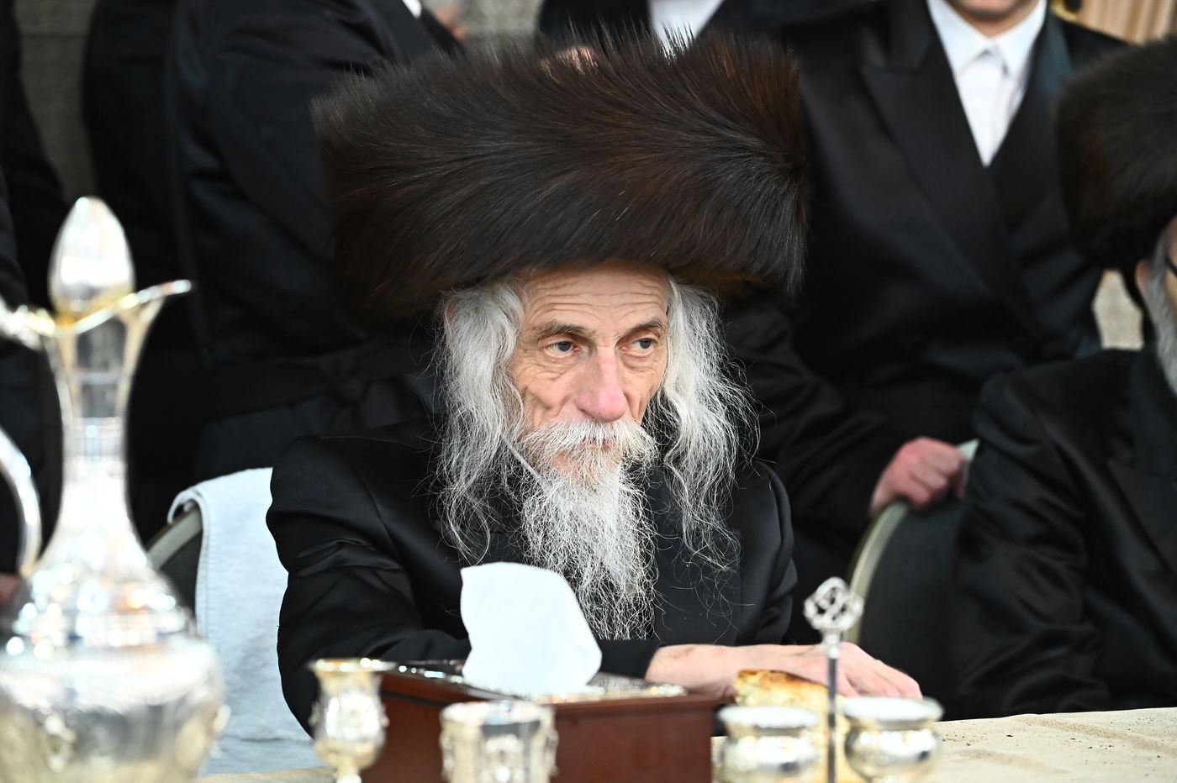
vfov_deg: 11.2
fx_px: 3987
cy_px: 392
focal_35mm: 122
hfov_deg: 16.8
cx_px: 588
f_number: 4.5
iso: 5000
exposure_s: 1/250
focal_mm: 122
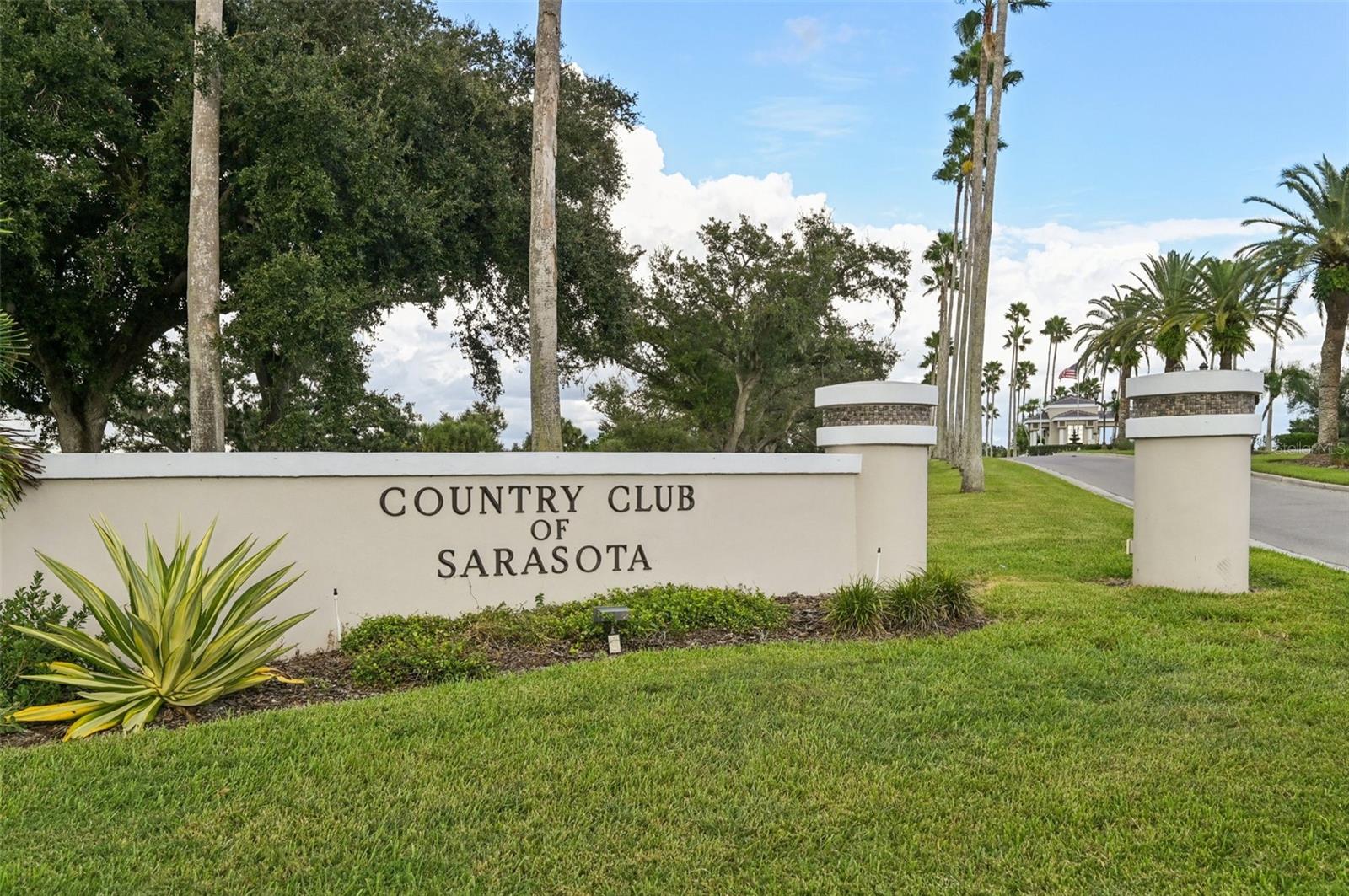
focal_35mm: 30
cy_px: 448
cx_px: 674
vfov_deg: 43.5
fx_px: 1123
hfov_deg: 62.0
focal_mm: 30
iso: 400
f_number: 8
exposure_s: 1/500
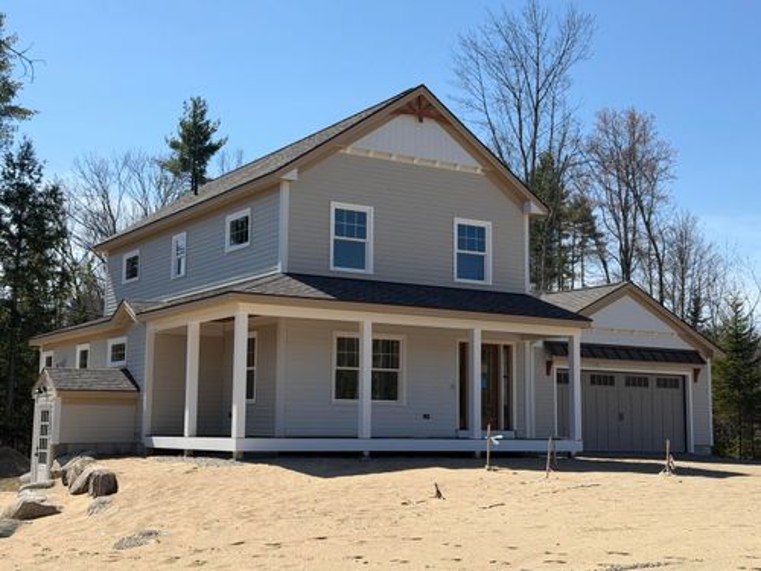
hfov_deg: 39.7
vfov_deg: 30.3
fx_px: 1055
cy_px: 286
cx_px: 380
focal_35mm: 48
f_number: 1.78
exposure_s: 1/5587
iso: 64
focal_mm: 6.76
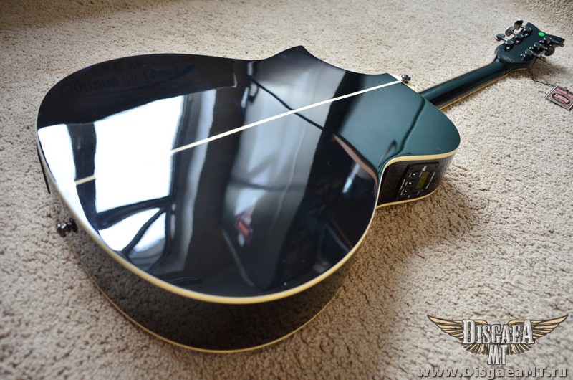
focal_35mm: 28
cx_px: 286
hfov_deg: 65.6
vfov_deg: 46.2
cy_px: 190
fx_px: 445
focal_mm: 18.5
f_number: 2.8
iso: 800
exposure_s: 1/30
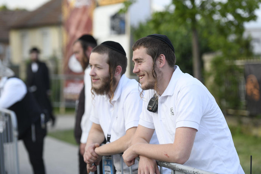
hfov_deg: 18.3
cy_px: 87
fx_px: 812
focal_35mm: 112
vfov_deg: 12.2
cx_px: 130
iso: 250
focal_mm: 112
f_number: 3.2
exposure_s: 1/320
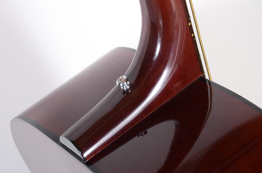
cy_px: 86
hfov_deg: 26.0
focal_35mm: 78
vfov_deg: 17.4
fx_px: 566
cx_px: 131
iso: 160
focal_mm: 52
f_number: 9
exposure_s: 1/160
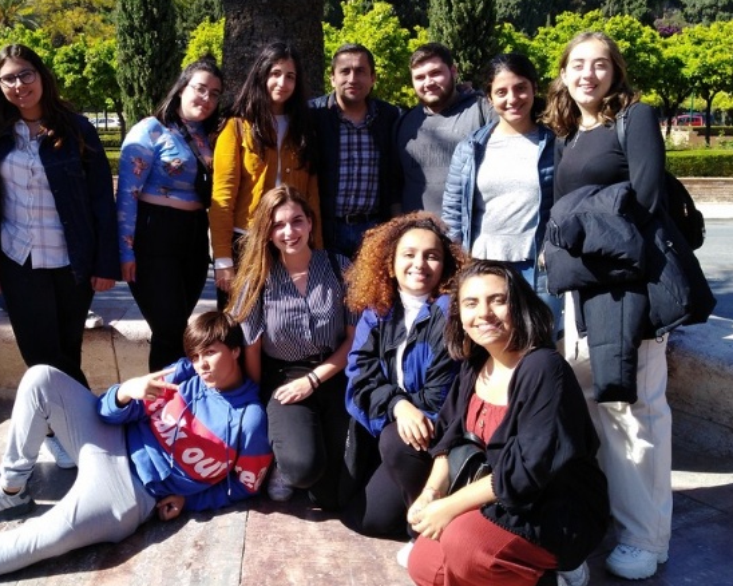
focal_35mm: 37
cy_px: 258
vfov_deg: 40.1
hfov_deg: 48.3
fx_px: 802
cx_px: 247
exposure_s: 1/404
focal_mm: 3.83
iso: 100
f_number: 2.2
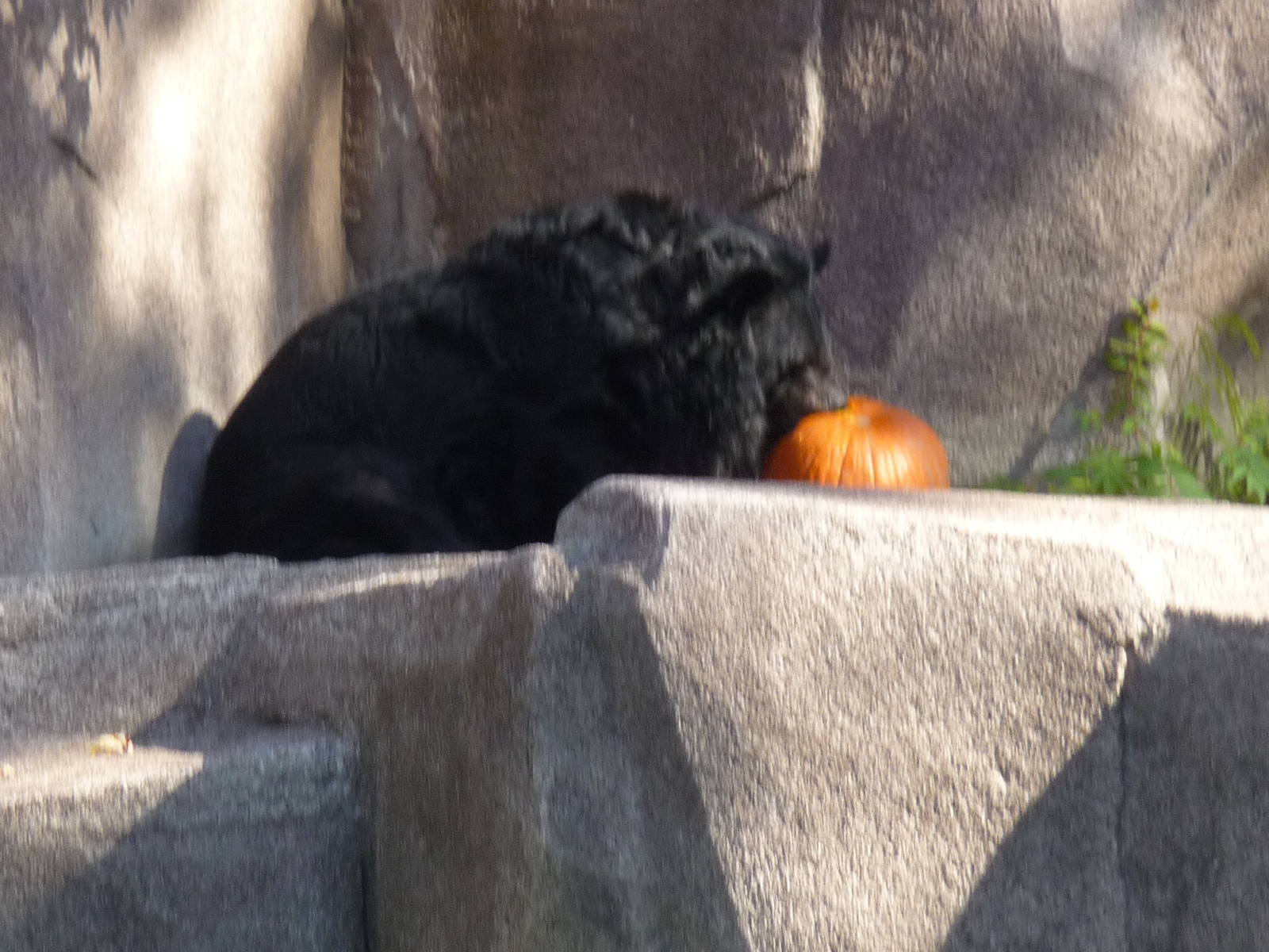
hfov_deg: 4.2
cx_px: 634
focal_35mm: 472
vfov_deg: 3.2
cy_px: 476
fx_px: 17303
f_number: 4.9
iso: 125
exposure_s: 1/125
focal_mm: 47
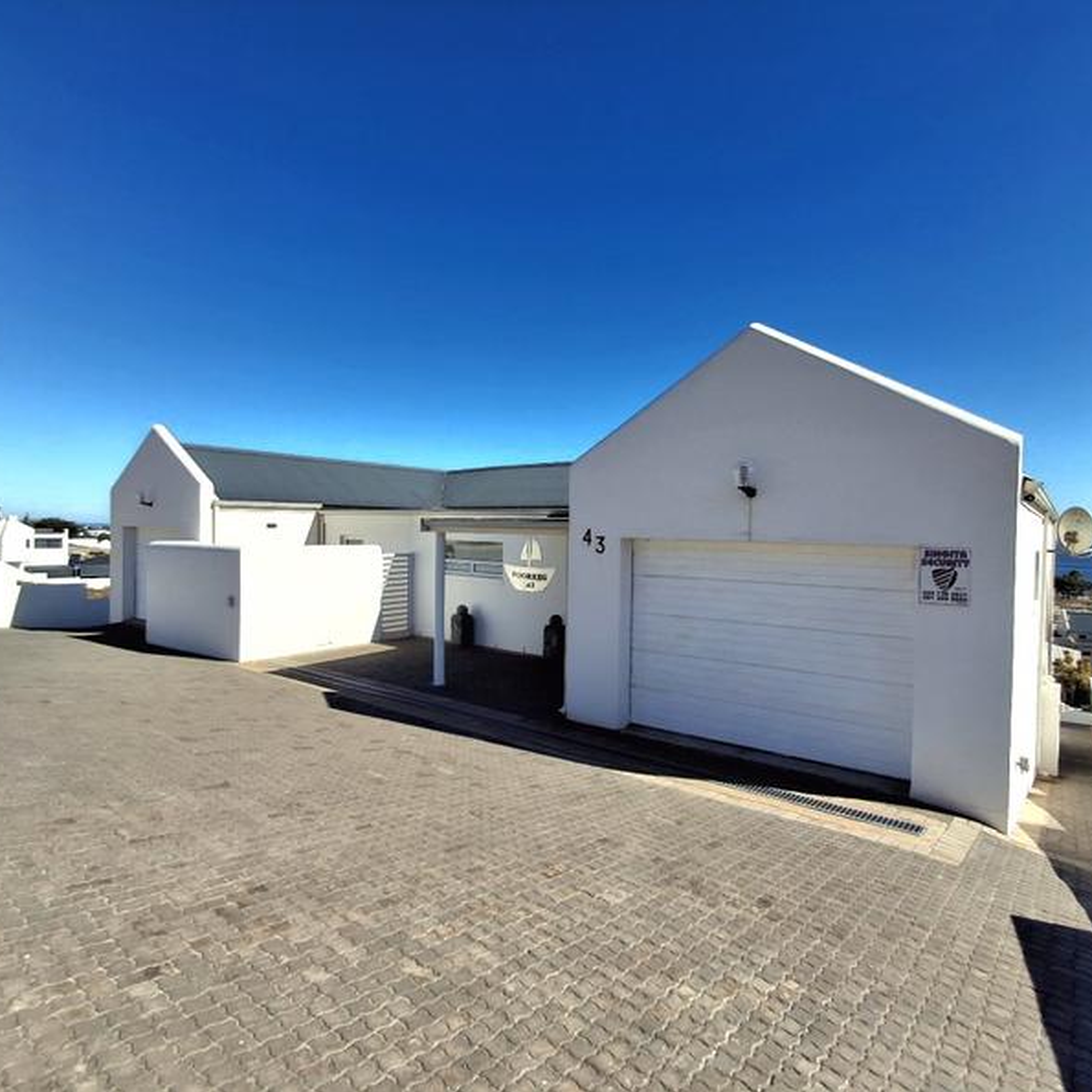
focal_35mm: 19
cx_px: 562
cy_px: 548
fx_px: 678
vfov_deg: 77.7
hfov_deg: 77.7
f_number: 2.2
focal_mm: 1.64
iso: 40
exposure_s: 1/2500
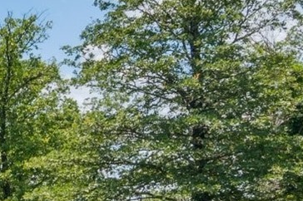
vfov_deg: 15.8
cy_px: 217
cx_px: -278
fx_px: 706
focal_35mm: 84
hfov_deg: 18.0
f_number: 8
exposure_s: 1/500
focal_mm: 10
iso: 100
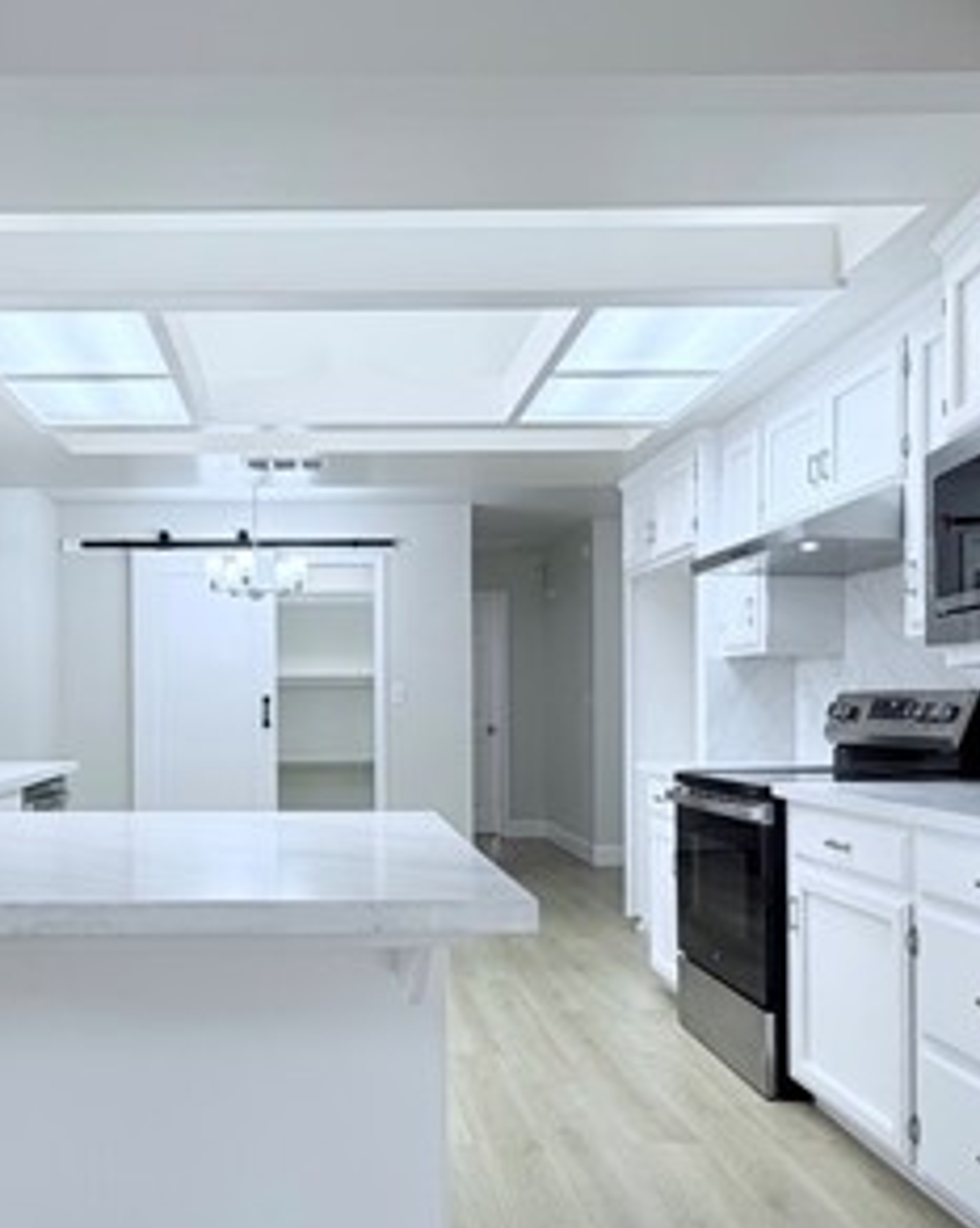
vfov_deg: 58.6
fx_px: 1089
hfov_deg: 47.6
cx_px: 320
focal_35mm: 30
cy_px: 702
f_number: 2.2
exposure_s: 1/120
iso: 80
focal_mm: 2.22
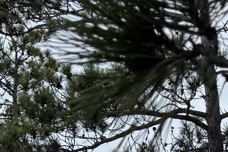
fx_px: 1070
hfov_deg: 12.1
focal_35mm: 169
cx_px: 182
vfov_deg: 6.8
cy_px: 542
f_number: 1.78
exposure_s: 1/1901
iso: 80
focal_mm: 6.76
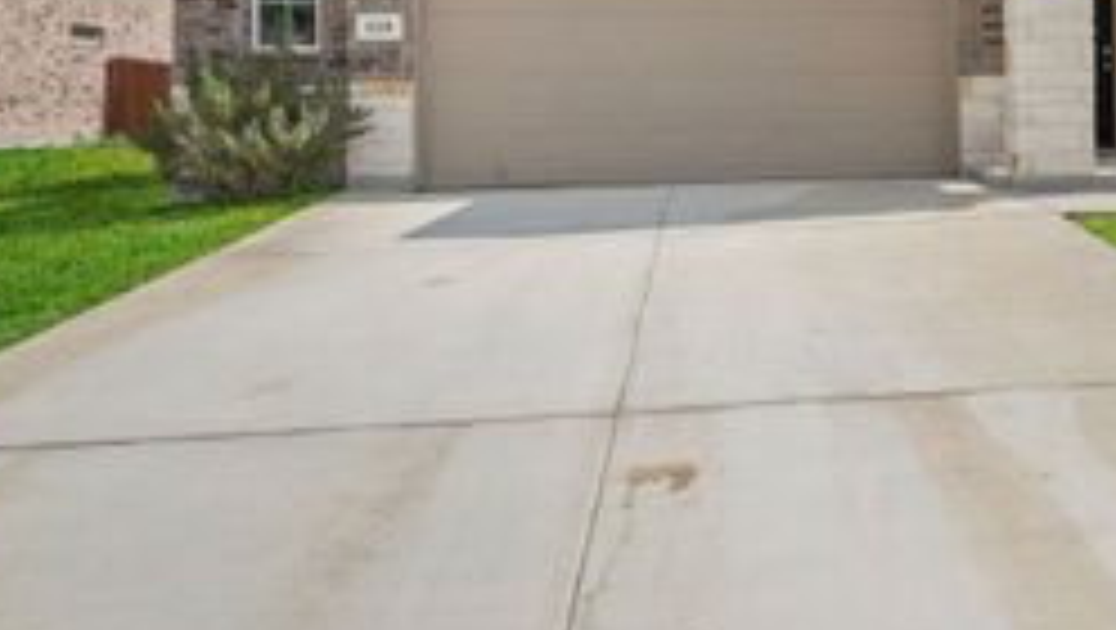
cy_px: 106
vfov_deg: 30.3
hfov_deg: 49.3
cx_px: 914
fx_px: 1125
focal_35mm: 38
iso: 800
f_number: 16
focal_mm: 11.8
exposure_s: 1/640
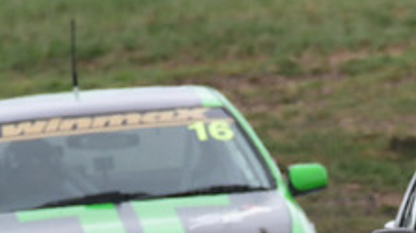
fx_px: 31069
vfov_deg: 0.4
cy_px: 337
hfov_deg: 0.8
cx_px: 310
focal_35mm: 2819
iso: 500
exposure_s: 1/640
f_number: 10
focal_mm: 500
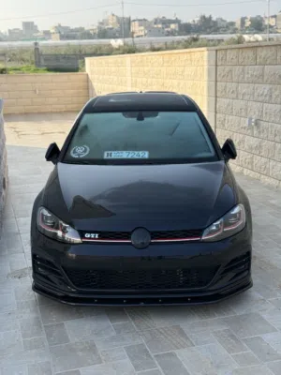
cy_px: 188
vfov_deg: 39.7
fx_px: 520
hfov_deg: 30.3
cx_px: 140
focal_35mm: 48
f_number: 1.78
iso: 80
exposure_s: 1/1931
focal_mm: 6.76
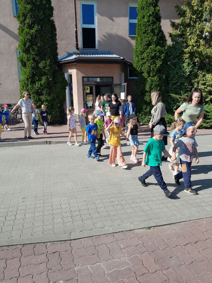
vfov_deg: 65.3
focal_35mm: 27
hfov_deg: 51.4
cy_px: 142
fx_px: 220
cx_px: 106
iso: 20
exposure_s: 1/365
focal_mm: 4
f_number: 1.8
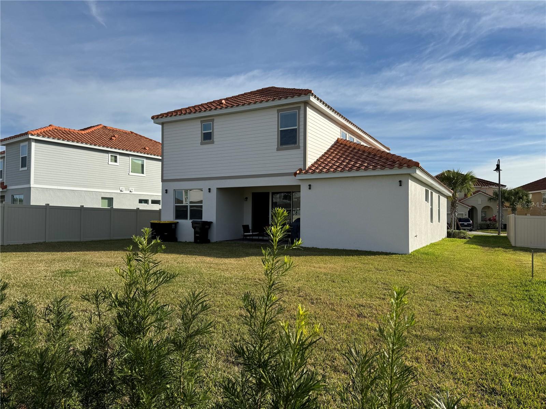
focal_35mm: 24
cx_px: 273
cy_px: 204
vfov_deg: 56.8
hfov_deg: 71.6
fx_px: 379
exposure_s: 1/6410
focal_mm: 6.86
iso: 80
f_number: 1.78
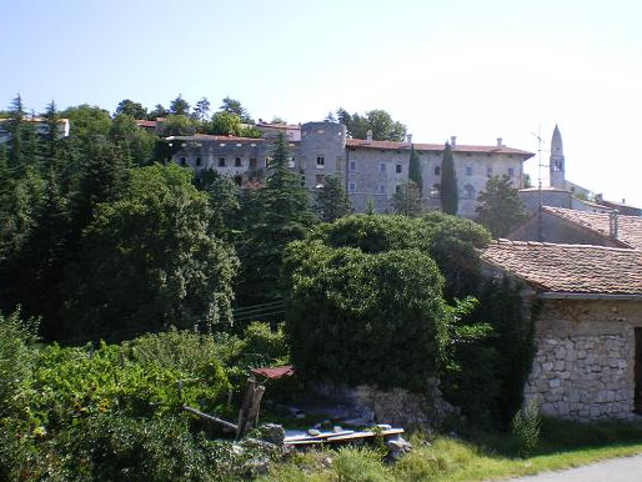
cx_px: 315
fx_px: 724
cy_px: 246
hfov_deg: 47.8
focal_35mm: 39
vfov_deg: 36.8
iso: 64
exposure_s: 1/200
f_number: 4.6
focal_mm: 6.3
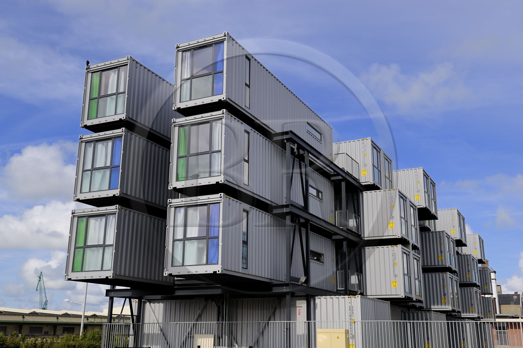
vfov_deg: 33.3
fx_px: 581
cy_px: 174
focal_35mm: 40
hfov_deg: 48.5
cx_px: 262
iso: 200
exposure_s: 1/200
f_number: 13
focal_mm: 40
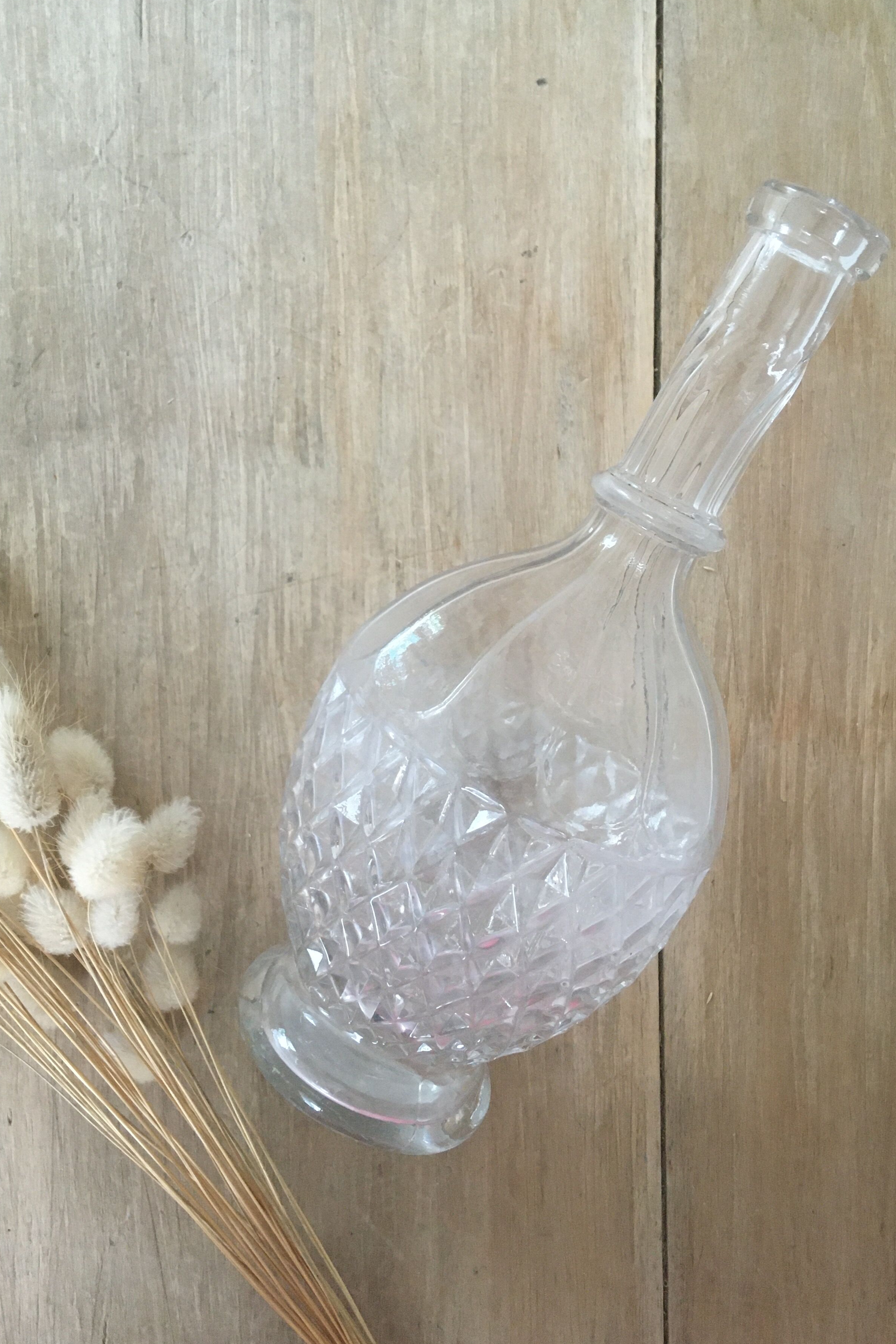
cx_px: 443
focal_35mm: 34
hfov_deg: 38.9
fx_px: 1269
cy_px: 638
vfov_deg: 55.8
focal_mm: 4.15
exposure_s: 1/33
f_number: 2.2
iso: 200
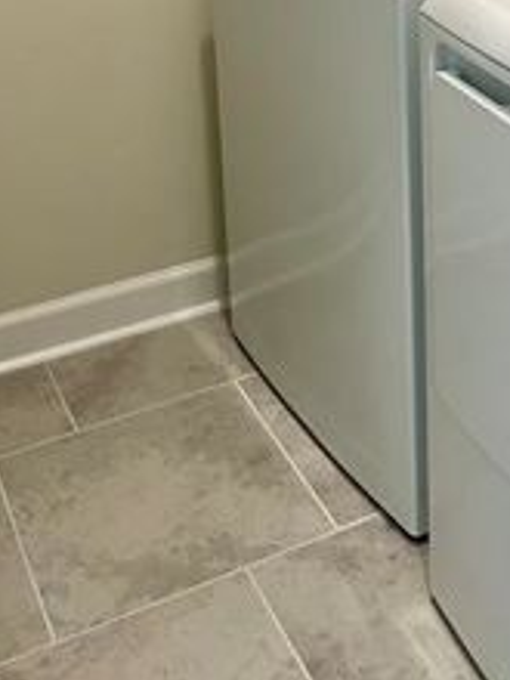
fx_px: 1238
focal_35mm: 63
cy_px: -77
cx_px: 385
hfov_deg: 23.0
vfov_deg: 27.9
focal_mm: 5.1
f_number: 1.6
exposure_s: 1/60
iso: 80
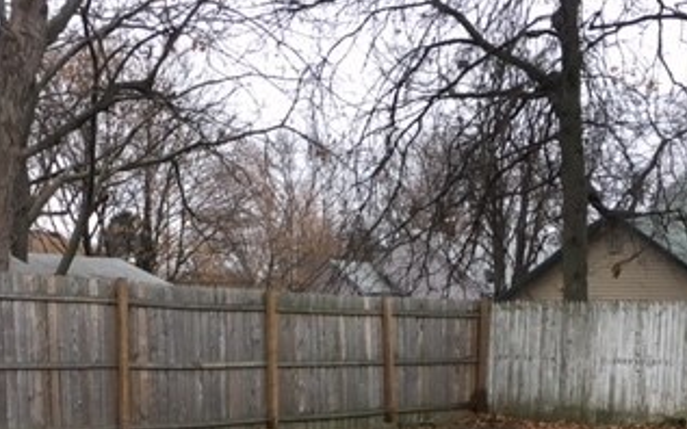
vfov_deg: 19.8
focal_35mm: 62
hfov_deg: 32.9
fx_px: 1161
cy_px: 505
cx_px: 295
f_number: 2.2
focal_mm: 4.15
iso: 25
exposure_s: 1/30
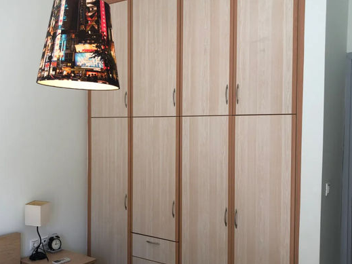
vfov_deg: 37.7
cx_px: 150
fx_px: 386
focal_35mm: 38
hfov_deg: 48.8
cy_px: 140
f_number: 1.8
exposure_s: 1/100
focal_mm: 4
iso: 32
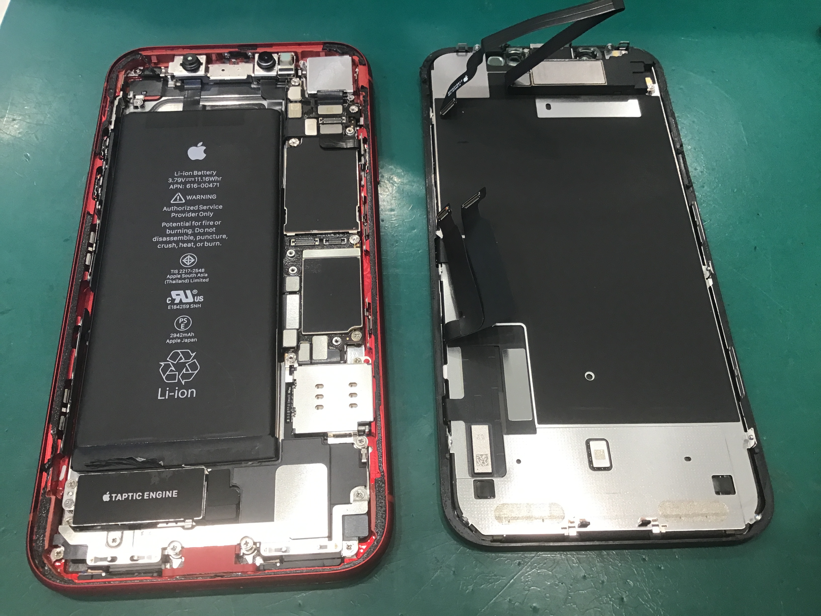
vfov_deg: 45.4
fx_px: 735
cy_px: 308
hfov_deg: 58.4
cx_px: 410
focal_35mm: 31
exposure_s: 1/30
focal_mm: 3.3
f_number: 2.4
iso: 50
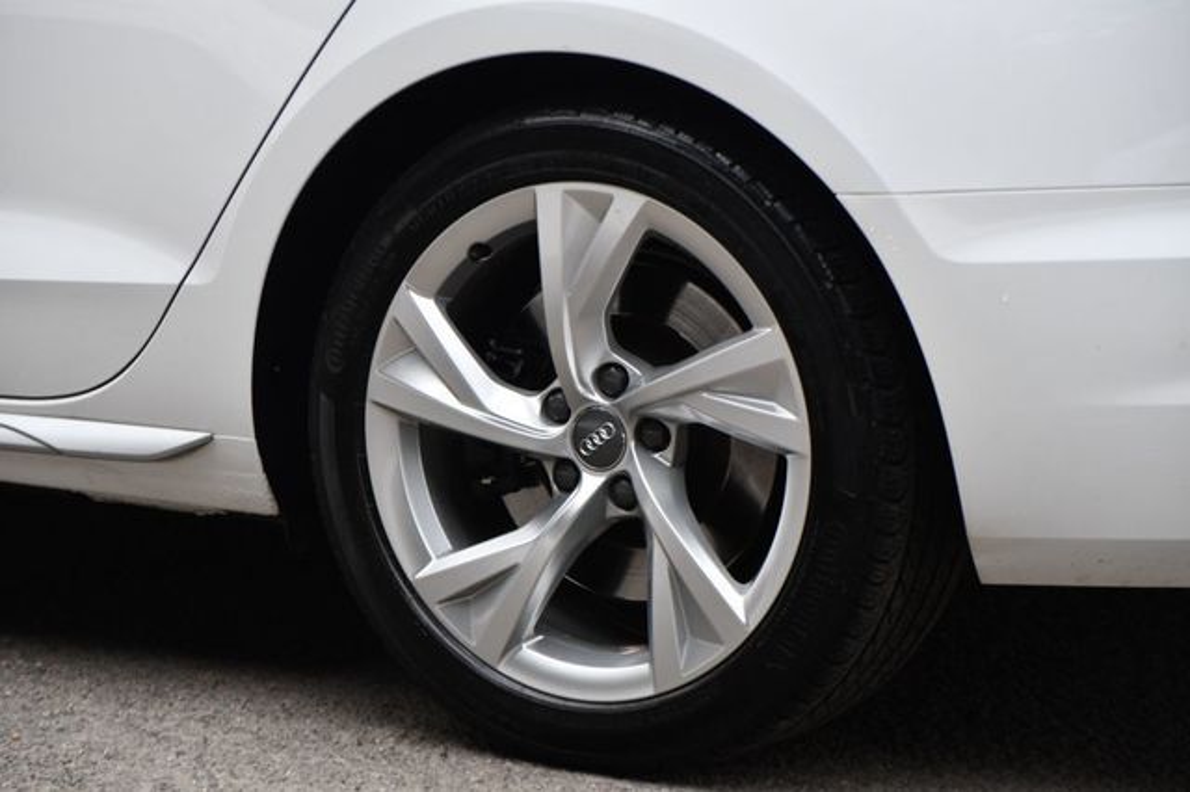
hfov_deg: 12.2
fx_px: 5550
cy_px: 396
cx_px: 595
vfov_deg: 8.2
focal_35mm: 168
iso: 360
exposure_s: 1/250
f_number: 5.6
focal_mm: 112
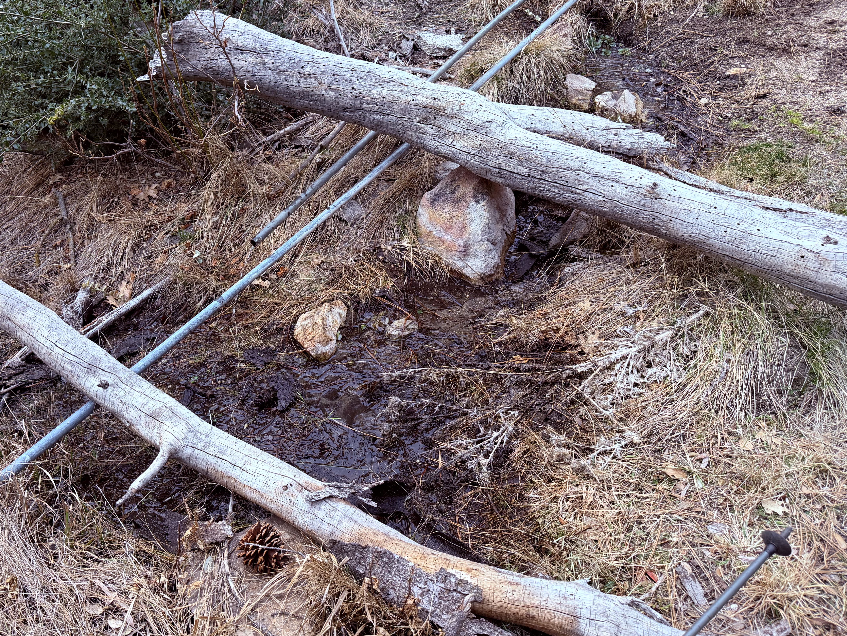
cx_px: 331
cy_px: 255
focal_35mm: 32
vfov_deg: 43.9
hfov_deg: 56.3
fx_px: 783
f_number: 1.78
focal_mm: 6.76
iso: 160
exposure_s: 1/121
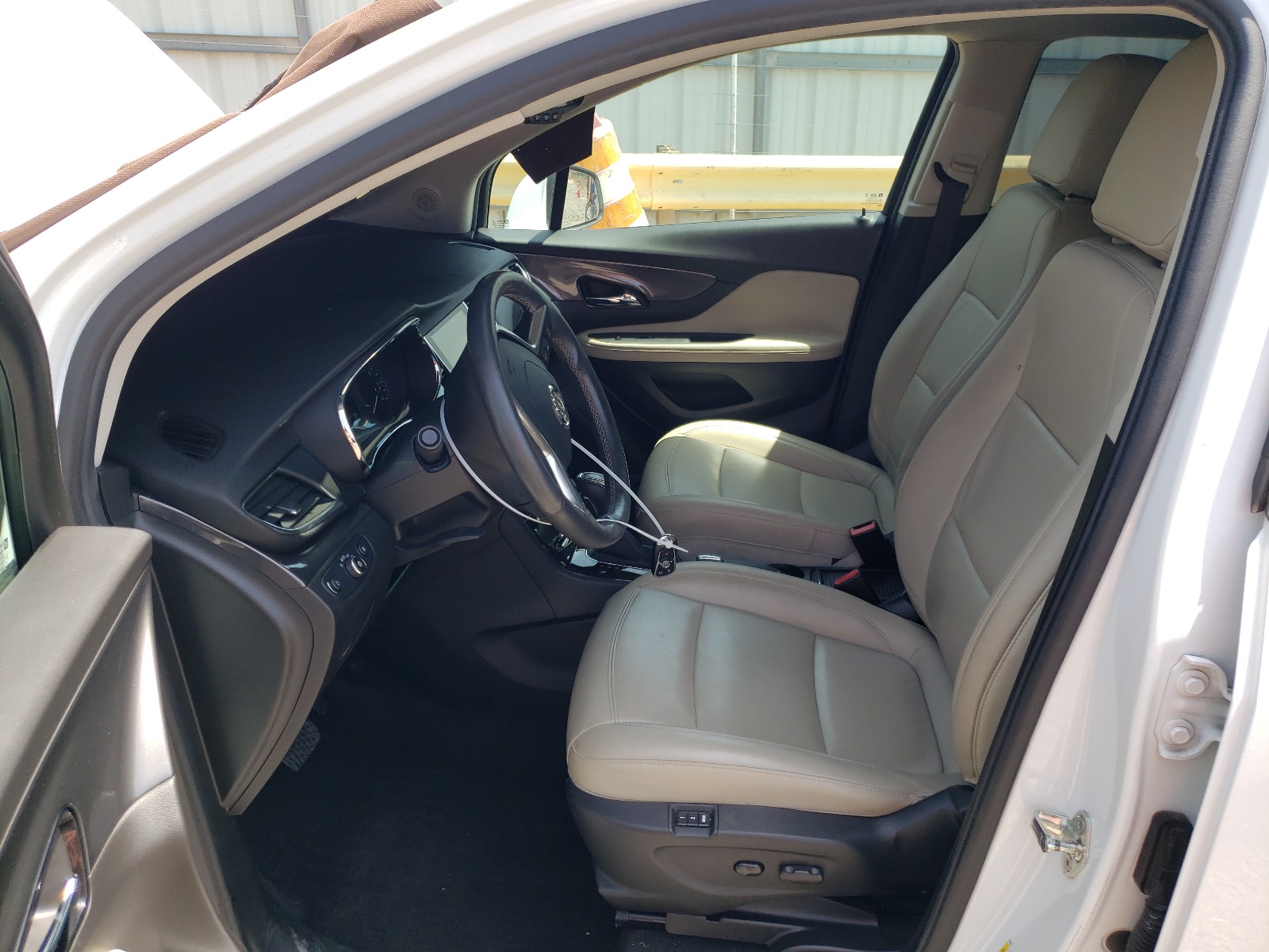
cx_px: 634
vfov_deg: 53.1
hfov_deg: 67.3
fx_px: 953
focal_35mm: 26
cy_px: 476
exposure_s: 1/625
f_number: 1.5
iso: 50
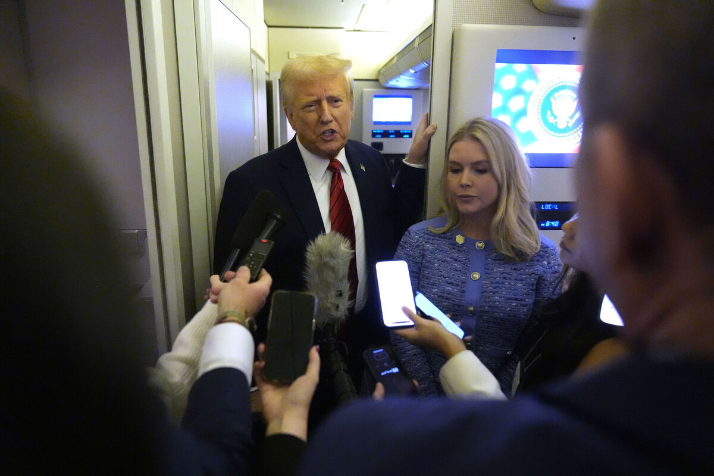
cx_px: 357
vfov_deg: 53.1
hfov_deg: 73.7
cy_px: 238
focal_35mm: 24
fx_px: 476
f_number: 2.8
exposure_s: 1/200
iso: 12800
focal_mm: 24
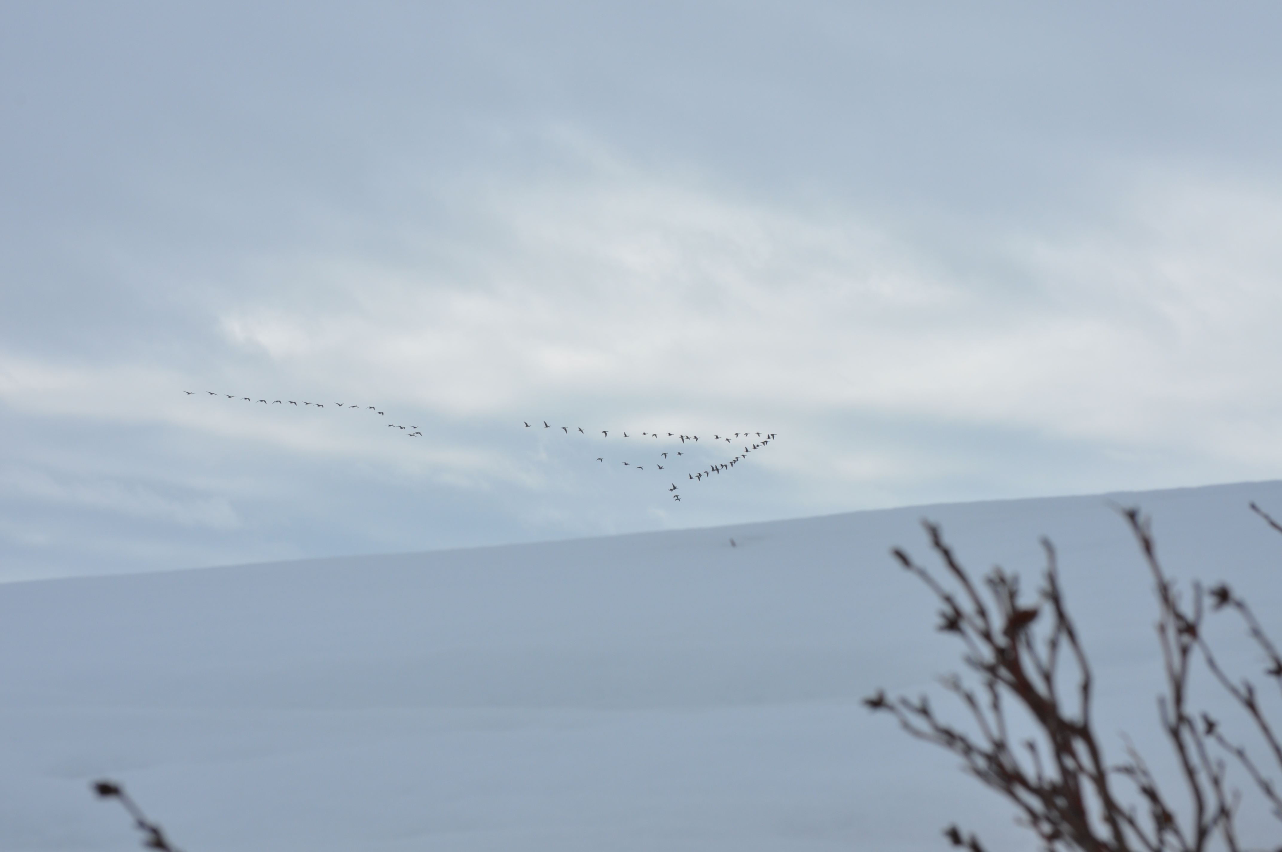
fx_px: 4001
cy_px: 426
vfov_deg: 12.1
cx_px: 641
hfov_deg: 18.2
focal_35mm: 112
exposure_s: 1/640
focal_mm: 75
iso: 200
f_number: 13
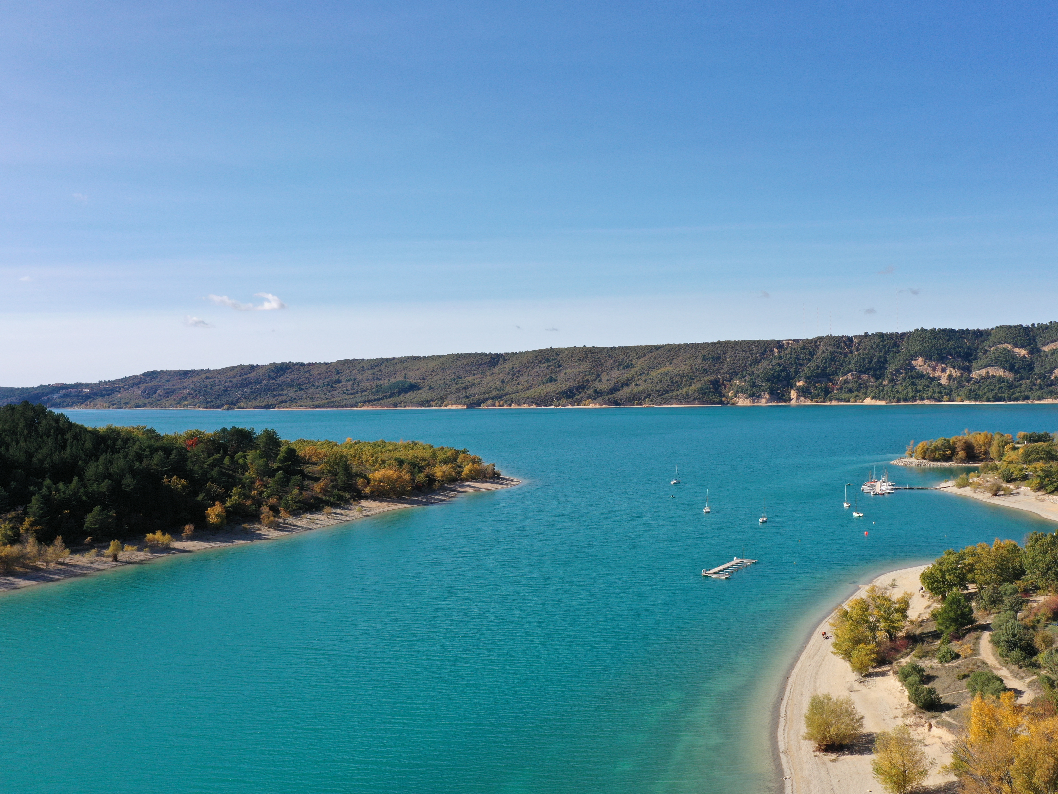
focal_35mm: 31
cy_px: 399
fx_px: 947
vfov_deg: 45.4
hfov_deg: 58.2
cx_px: 599
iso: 100
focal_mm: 10.26
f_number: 5.6
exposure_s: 1/500
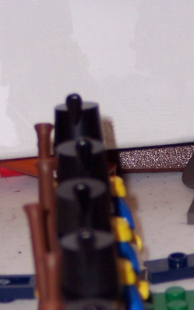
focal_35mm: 251
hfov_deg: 5.2
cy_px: 256
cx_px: 137
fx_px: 2124
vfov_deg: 8.3
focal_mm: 18.7
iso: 100
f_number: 4.1
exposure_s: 1/90
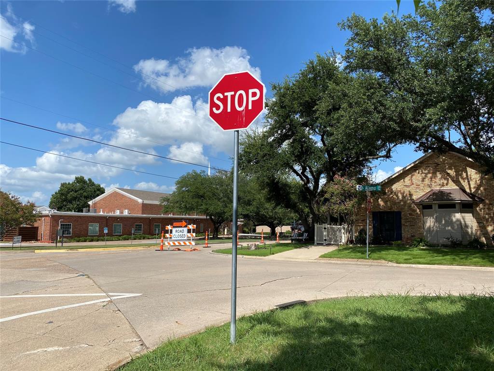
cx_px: 247
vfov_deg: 53.1
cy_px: 186
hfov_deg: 67.3
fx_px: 371
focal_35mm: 26
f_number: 1.8
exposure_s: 1/3497
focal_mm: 4.25
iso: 32
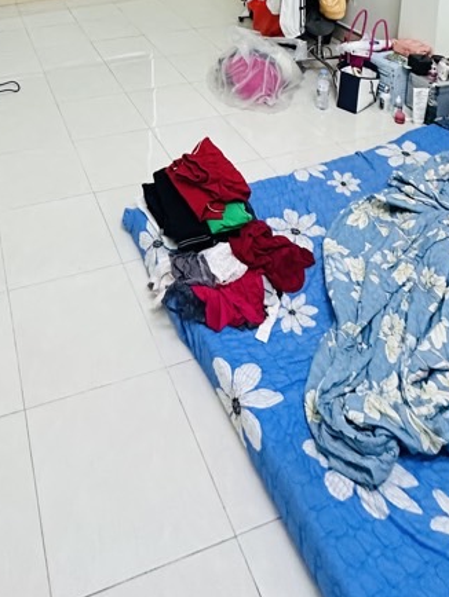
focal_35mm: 33
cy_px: -72
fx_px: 570
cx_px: 112
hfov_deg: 41.7
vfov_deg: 42.4
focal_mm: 2.22
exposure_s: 1/50
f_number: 2.2
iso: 500
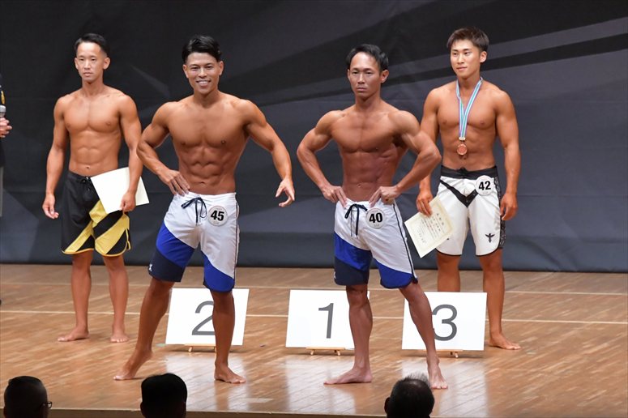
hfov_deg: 8.1
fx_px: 4446
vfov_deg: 5.4
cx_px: 314
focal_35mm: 255
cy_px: 209
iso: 8000
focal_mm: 170
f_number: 5.6
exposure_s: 1/400
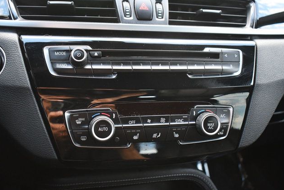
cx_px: 143
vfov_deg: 33.4
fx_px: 316
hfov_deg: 48.5
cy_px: 96
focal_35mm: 40
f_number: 4
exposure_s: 1/125
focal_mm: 26
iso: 3200
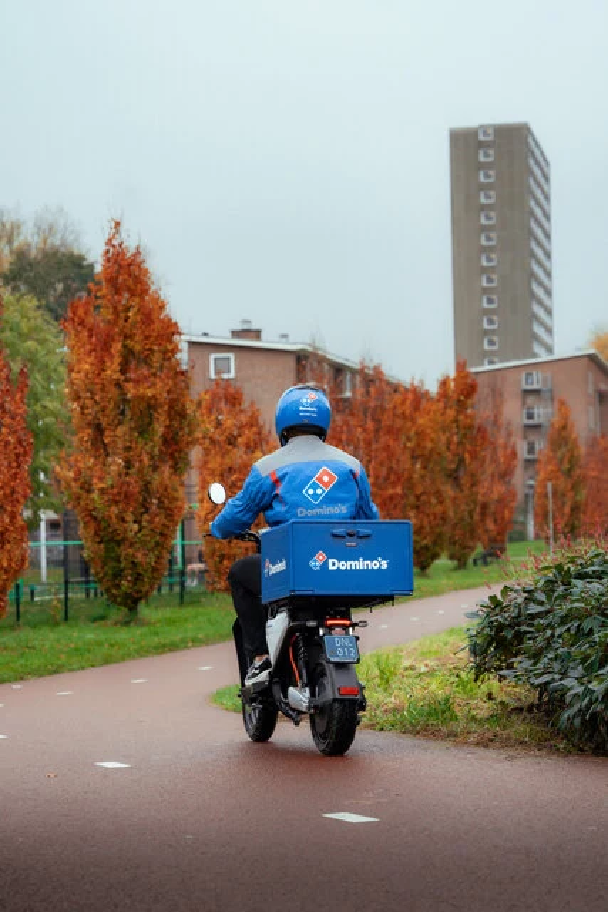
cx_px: 304
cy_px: 456
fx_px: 2658
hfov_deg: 13.0
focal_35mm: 105
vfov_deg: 19.5
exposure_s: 1/640
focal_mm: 70
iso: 1000
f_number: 4
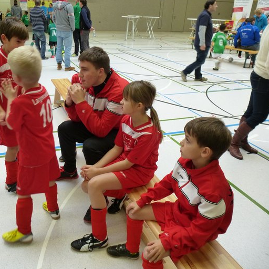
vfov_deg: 55.6
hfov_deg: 54.5
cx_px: 90
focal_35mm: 29
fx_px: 255
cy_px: 133
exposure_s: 1/40
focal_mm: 4.3
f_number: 3.3
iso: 400
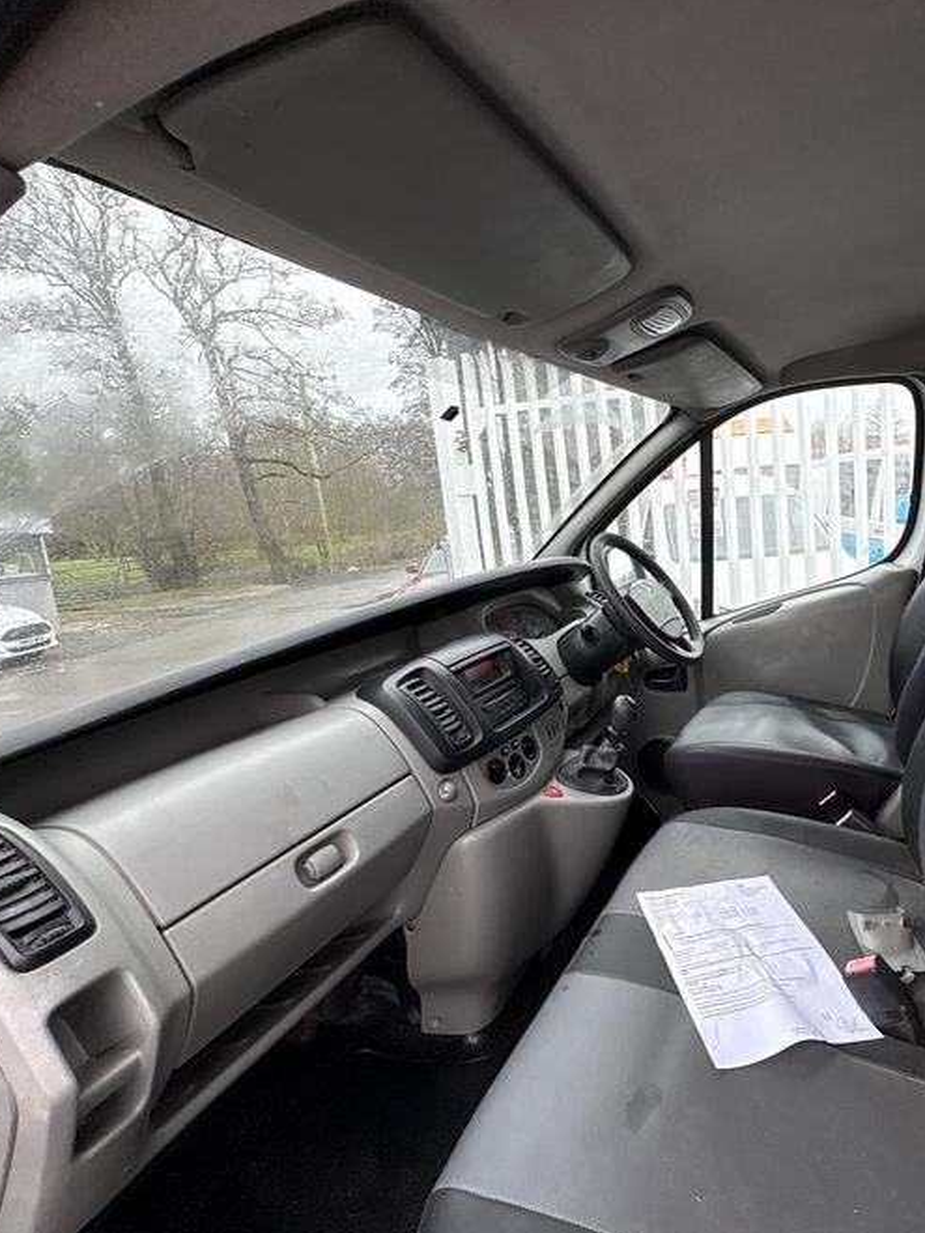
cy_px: 618
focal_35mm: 19
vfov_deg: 84.7
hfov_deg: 65.7
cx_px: 660
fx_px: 677
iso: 40
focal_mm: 2.22
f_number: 2.2
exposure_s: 1/143
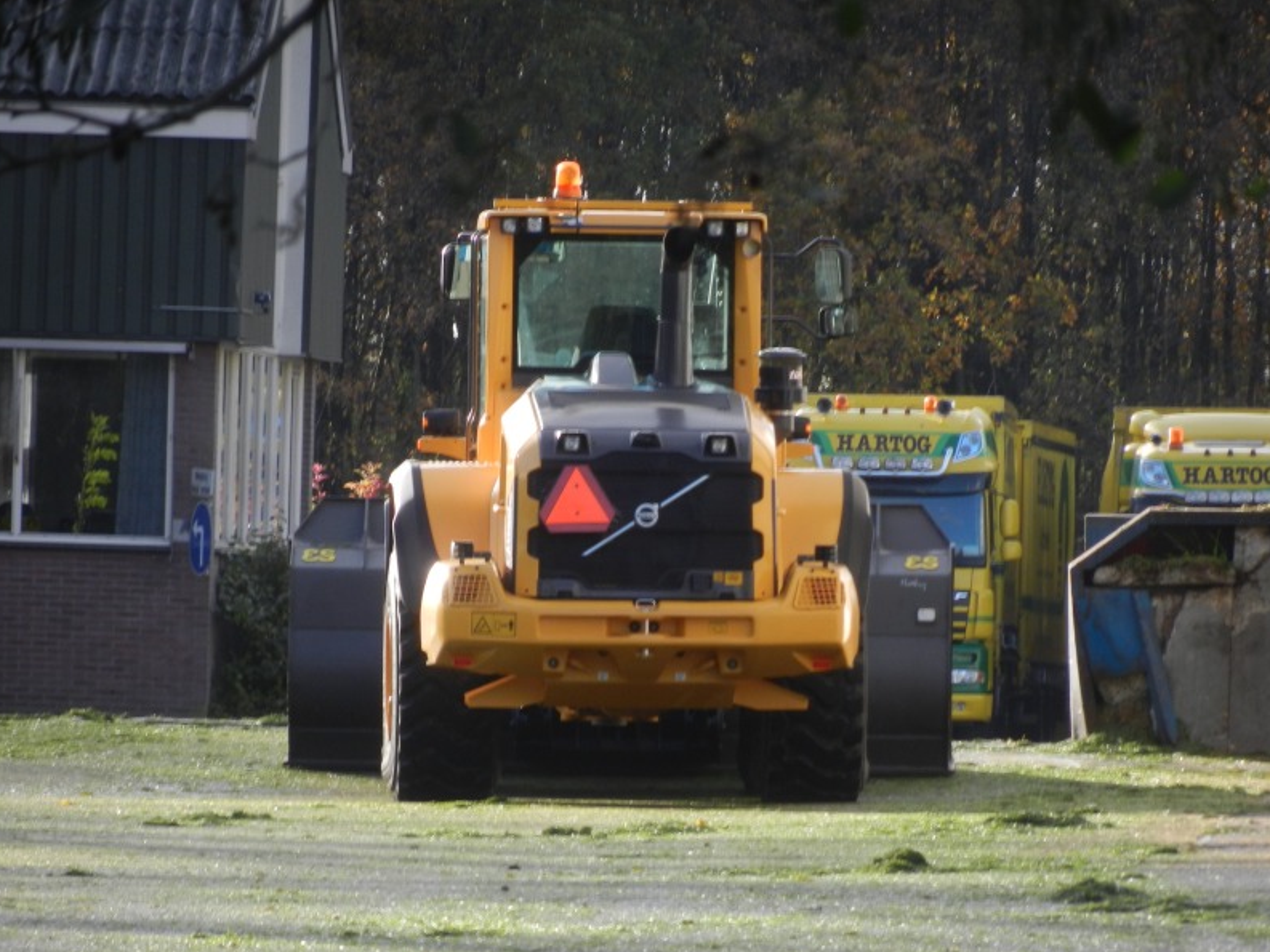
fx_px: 16659
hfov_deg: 4.4
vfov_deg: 3.3
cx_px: 633
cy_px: 478
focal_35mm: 454
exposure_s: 1/160
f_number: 5.9
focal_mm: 81
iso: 160
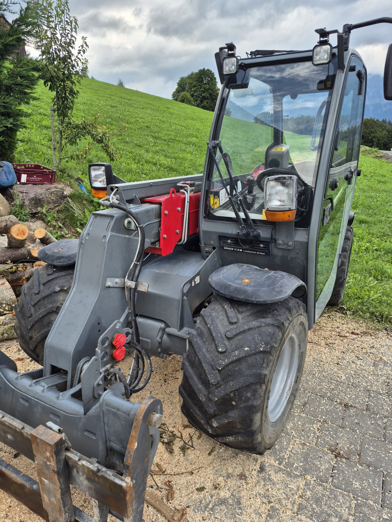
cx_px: 196
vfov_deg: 73.9
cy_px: 261
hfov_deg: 58.9
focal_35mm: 23
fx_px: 347
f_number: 1.8
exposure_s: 1/564
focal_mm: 5.4
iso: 25
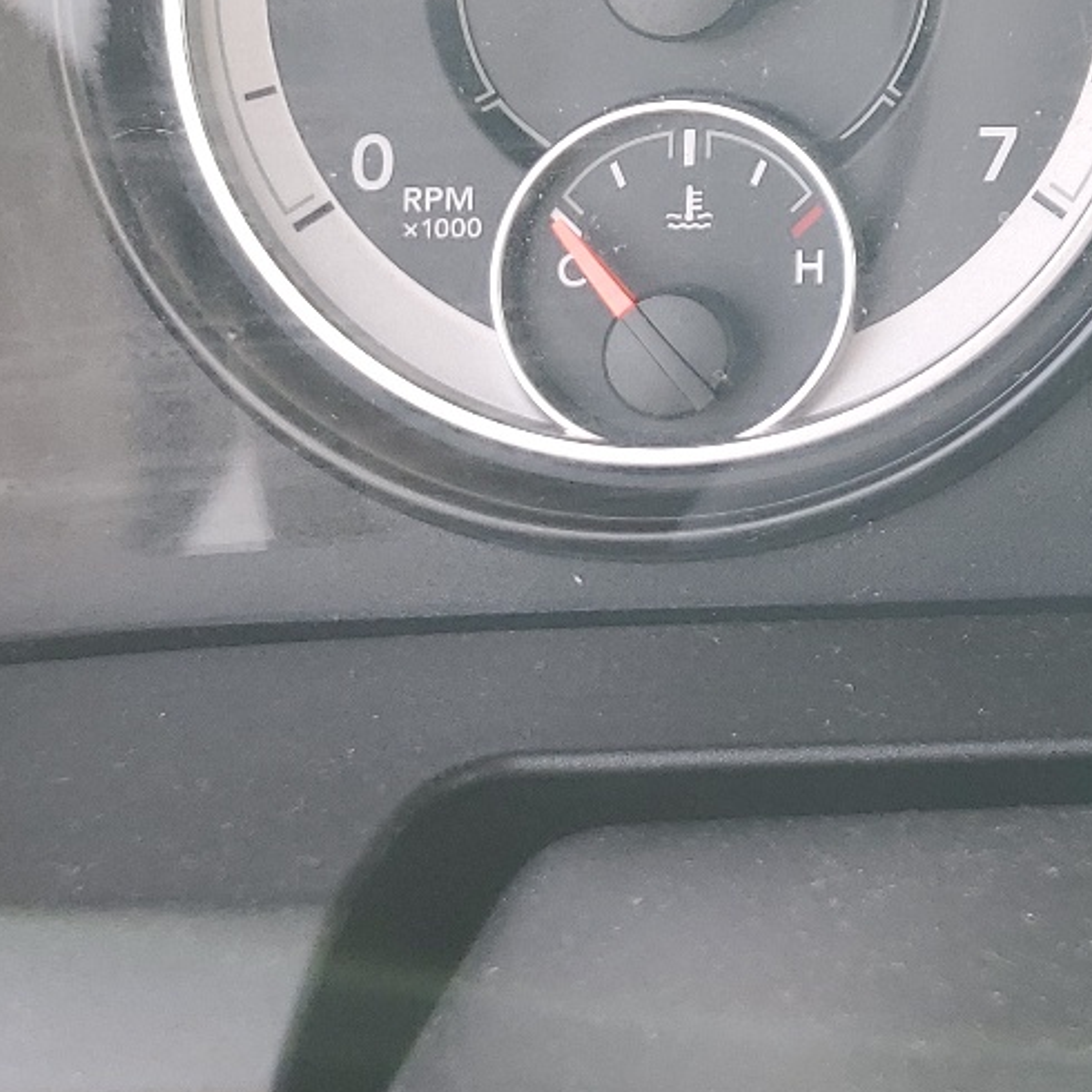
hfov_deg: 20.4
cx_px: 1551
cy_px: -167
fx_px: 2677
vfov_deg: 21.6
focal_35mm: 75
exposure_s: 1/204
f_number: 1.5
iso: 50
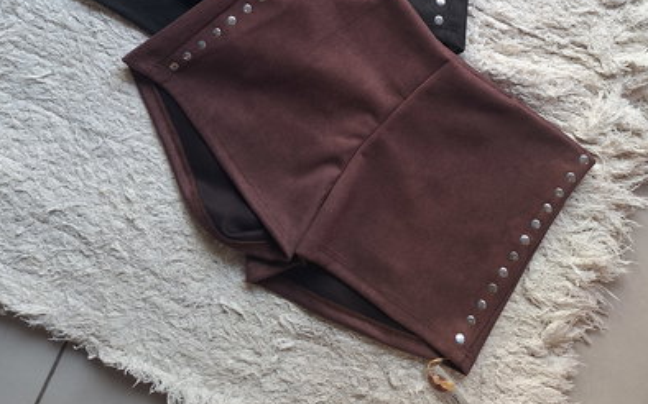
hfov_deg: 58.2
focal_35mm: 33
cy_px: 6
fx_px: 583
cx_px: 322
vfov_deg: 35.0
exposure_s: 1/50
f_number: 1.8
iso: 64
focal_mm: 5.54
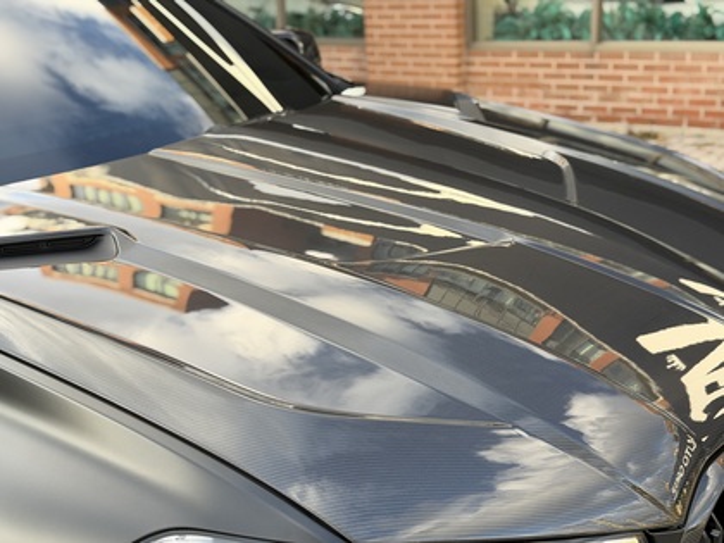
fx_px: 1004
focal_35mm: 48
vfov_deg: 30.3
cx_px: 362
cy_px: 272
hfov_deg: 39.7
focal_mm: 6.76
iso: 50
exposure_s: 1/223
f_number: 1.78
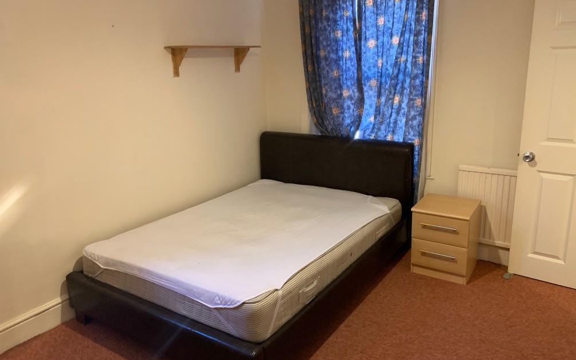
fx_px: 440
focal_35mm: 28
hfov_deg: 66.5
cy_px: 165
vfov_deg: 44.5
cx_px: 284
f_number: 1.8
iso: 320
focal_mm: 4.25
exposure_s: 1/50
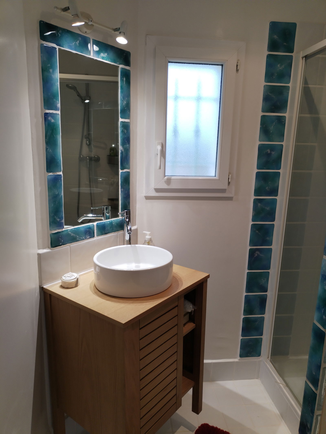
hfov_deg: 53.1
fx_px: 326
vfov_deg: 67.3
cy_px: 217
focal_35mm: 26
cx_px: 163
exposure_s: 1/50
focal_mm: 4.75
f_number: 1.8
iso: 202
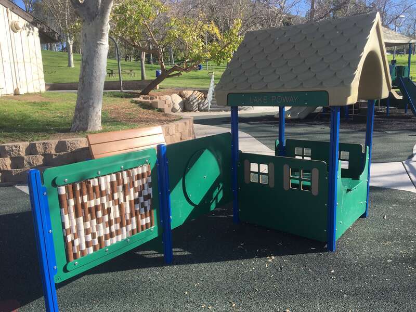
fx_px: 349
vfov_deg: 48.2
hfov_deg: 61.7
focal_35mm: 29
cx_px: 208
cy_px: 156
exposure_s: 1/855
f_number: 2.2
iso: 25
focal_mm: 4.15
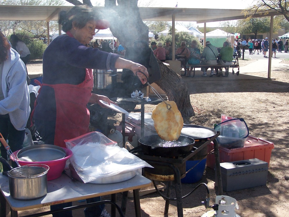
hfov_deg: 37.5
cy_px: 108
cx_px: 144
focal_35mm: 51
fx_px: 426
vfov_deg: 28.6
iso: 80
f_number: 3
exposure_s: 1/640
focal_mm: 8.5
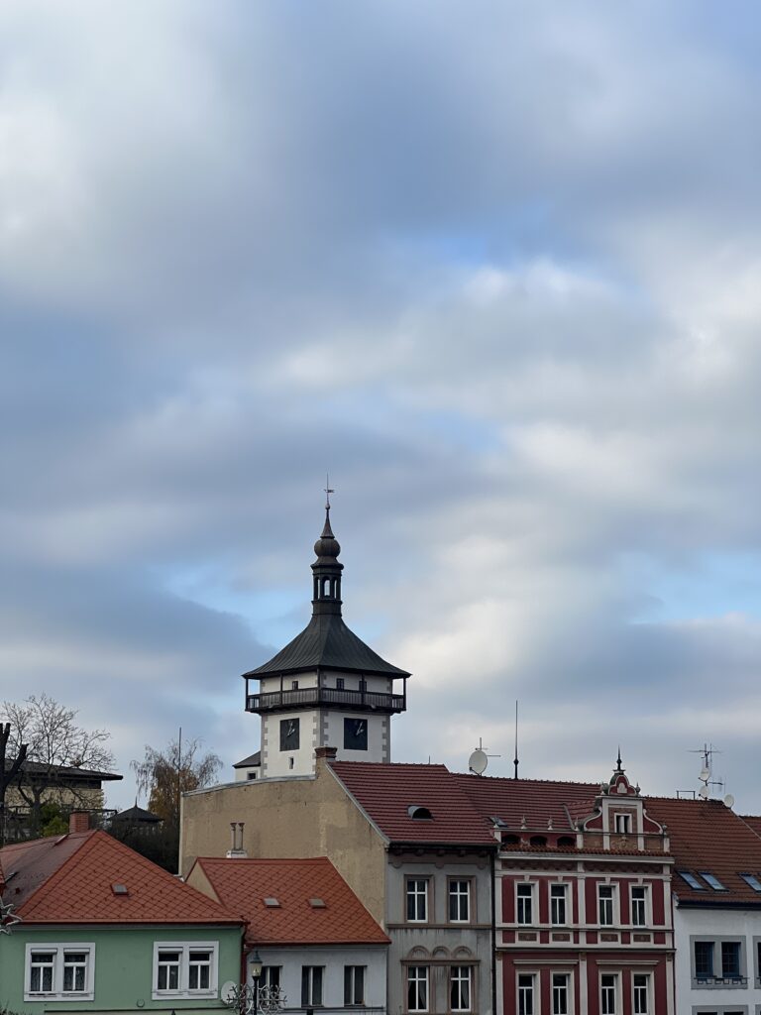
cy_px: 508
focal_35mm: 77
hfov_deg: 19.1
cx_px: 380
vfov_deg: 25.3
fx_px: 2257
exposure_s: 1/504
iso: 32
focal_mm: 9
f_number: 2.8
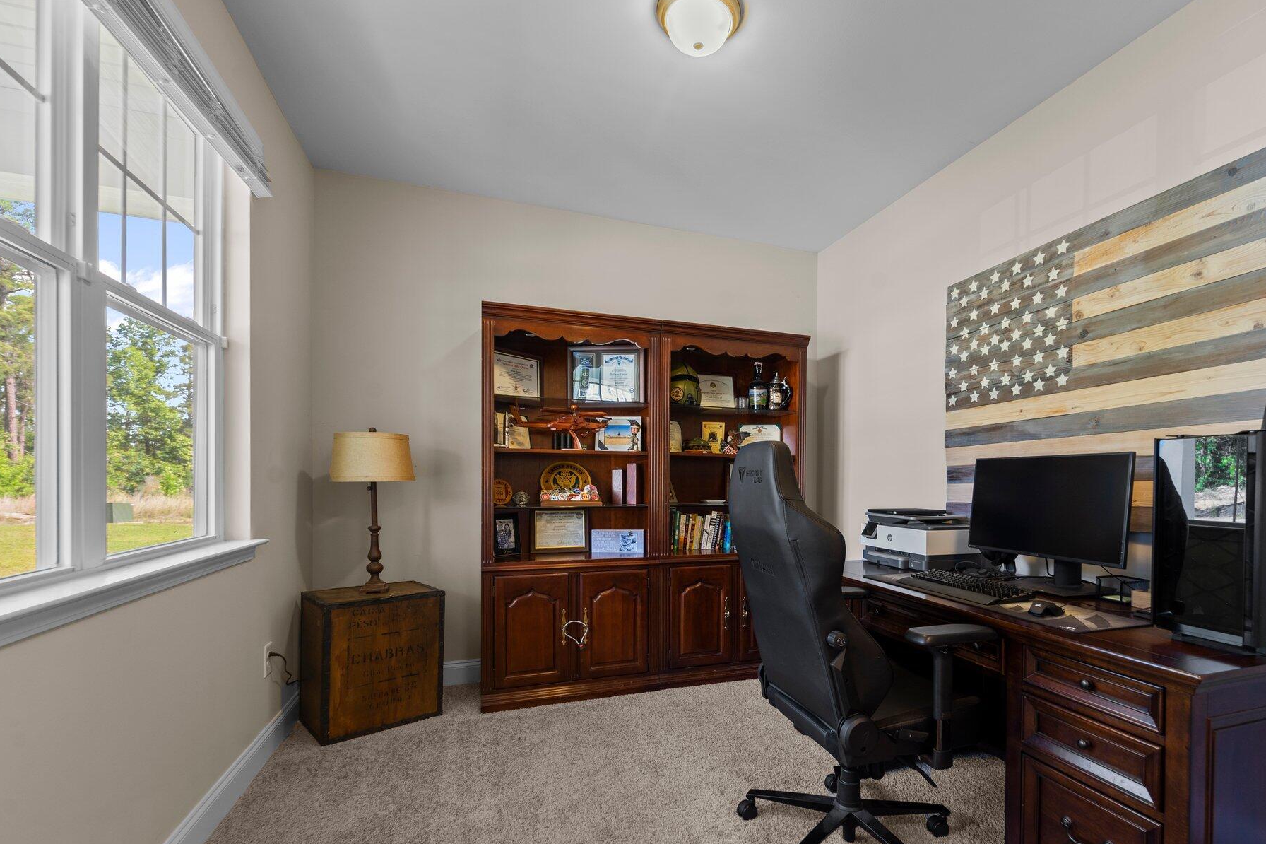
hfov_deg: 96.3
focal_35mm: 16
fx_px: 563
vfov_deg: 73.4
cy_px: 480
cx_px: 705
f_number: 8
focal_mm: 14
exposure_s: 1/2
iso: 250
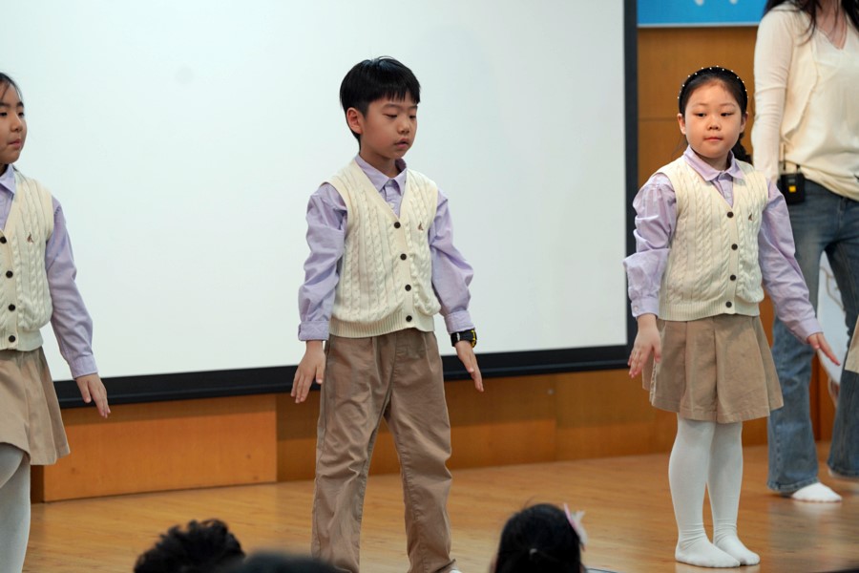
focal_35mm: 159
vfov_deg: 8.6
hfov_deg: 12.9
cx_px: 430
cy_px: 286
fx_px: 3794
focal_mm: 159
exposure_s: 1/160
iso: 640
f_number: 4
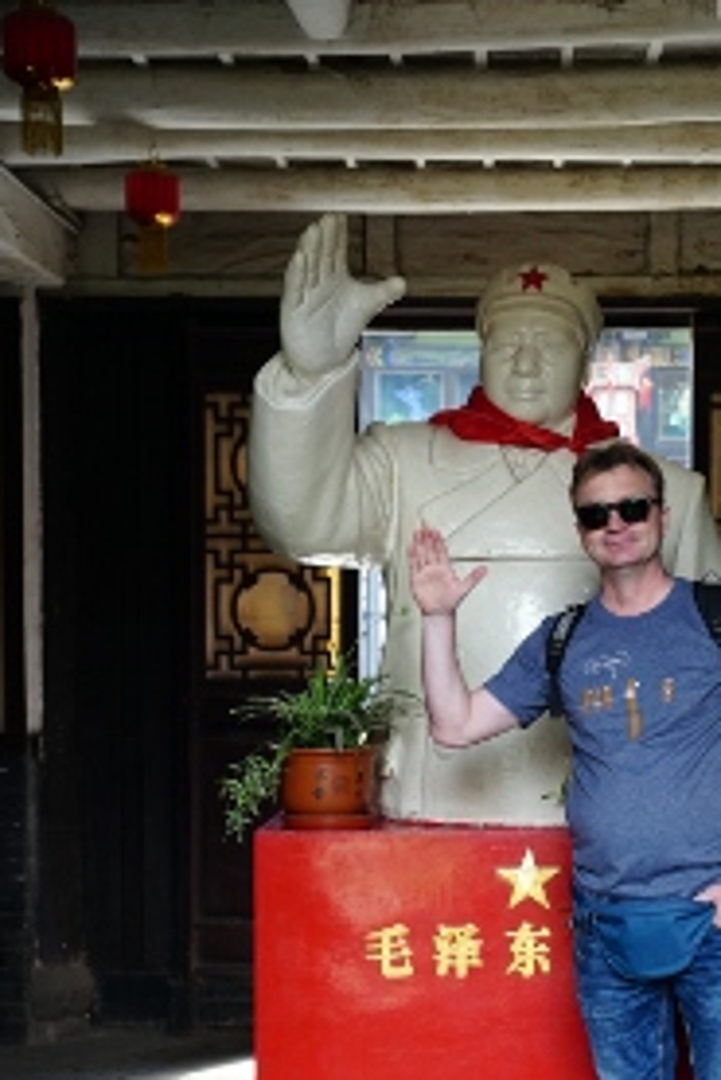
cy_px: 694
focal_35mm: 76
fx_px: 2272
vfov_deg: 26.6
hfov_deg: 18.0
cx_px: 501
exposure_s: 1/60
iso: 250
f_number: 4.5
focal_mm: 35
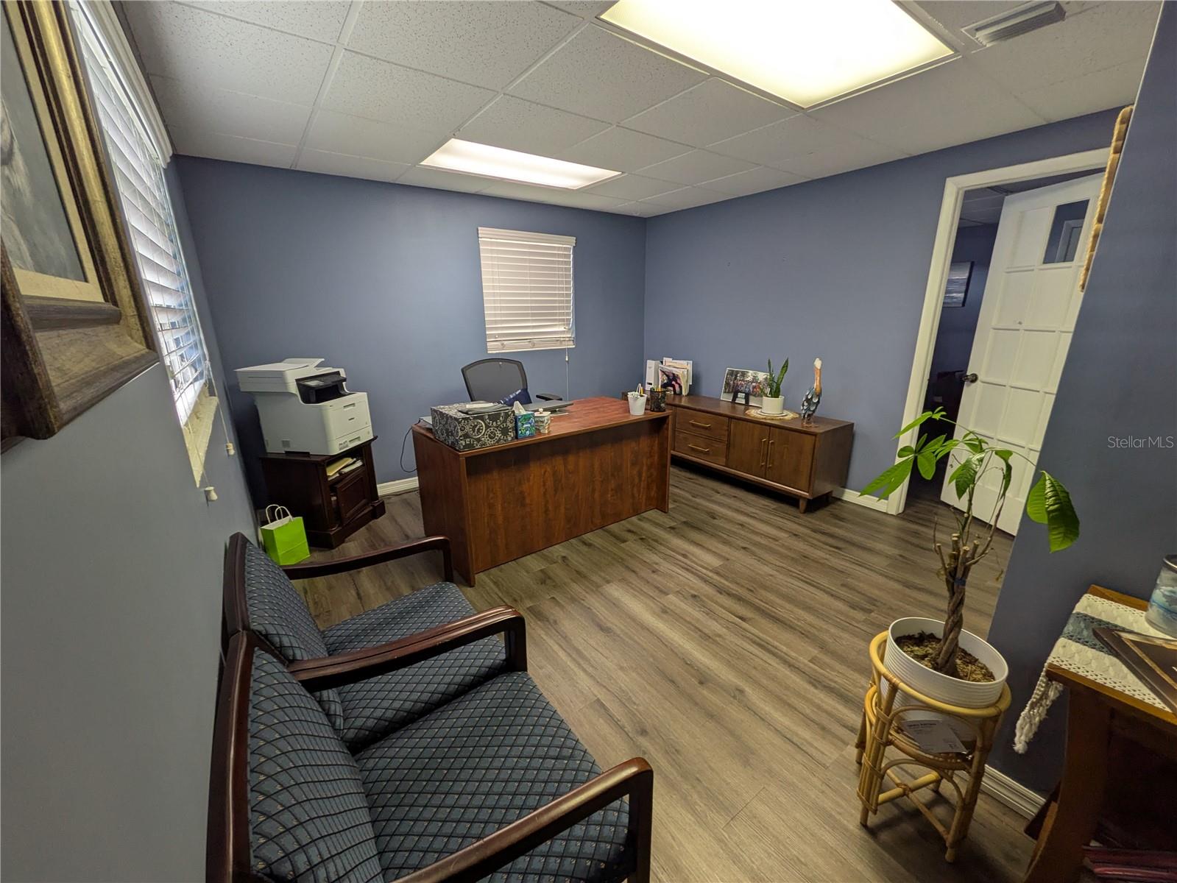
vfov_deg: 85.7
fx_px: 476
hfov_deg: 102.1
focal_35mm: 14
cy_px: 442
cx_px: 588
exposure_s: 1/30
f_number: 2.2
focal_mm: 1.83
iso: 59
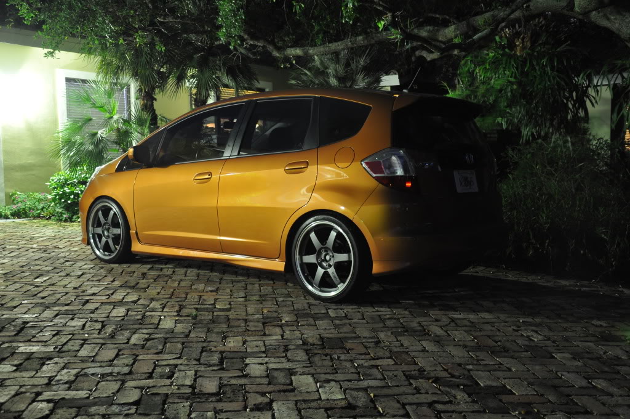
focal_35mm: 39
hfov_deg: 49.6
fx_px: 682
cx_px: 315
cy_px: 210
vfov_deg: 34.1
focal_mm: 26
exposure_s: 6
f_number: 4
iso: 450
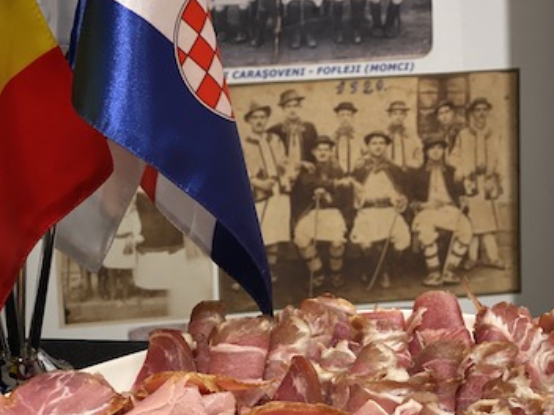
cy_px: 305
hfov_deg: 20.4
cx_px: 187
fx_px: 1536
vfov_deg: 15.3
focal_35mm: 96
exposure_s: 1/33
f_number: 2
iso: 125
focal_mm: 6
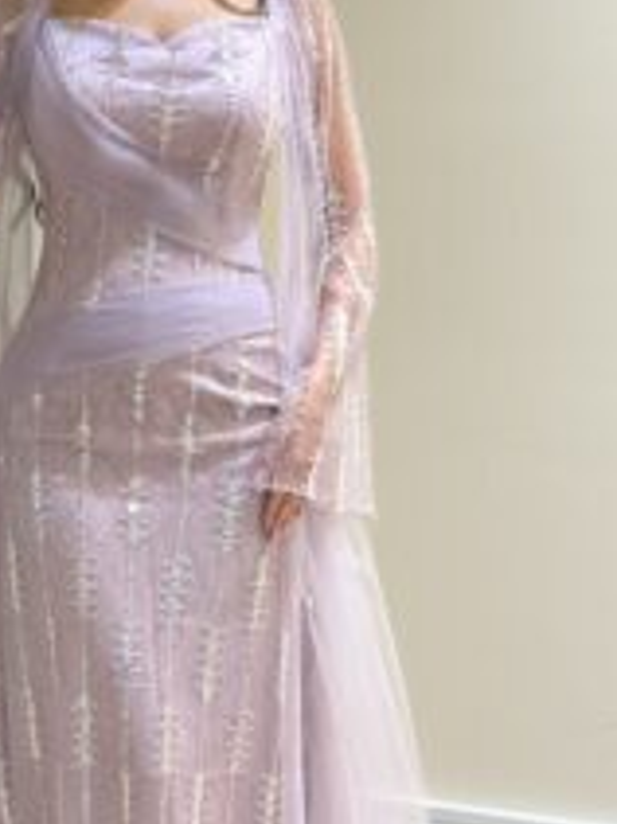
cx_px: 152
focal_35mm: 91
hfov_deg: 16.1
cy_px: 613
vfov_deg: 21.4
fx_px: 2165
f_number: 1.78
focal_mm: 6.76
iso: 80
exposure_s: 1/100
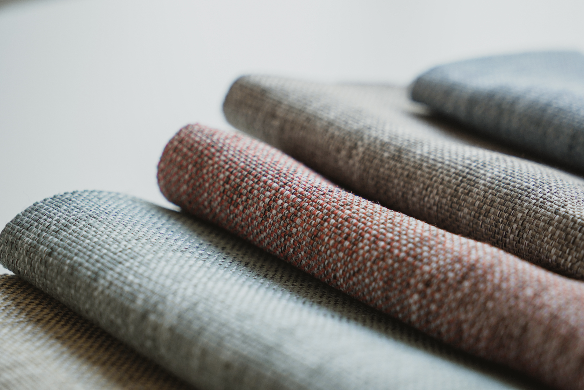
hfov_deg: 28.8
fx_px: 1135
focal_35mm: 70
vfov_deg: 19.5
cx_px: 292
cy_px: 195
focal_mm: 70
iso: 500
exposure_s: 1/80
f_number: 5.6
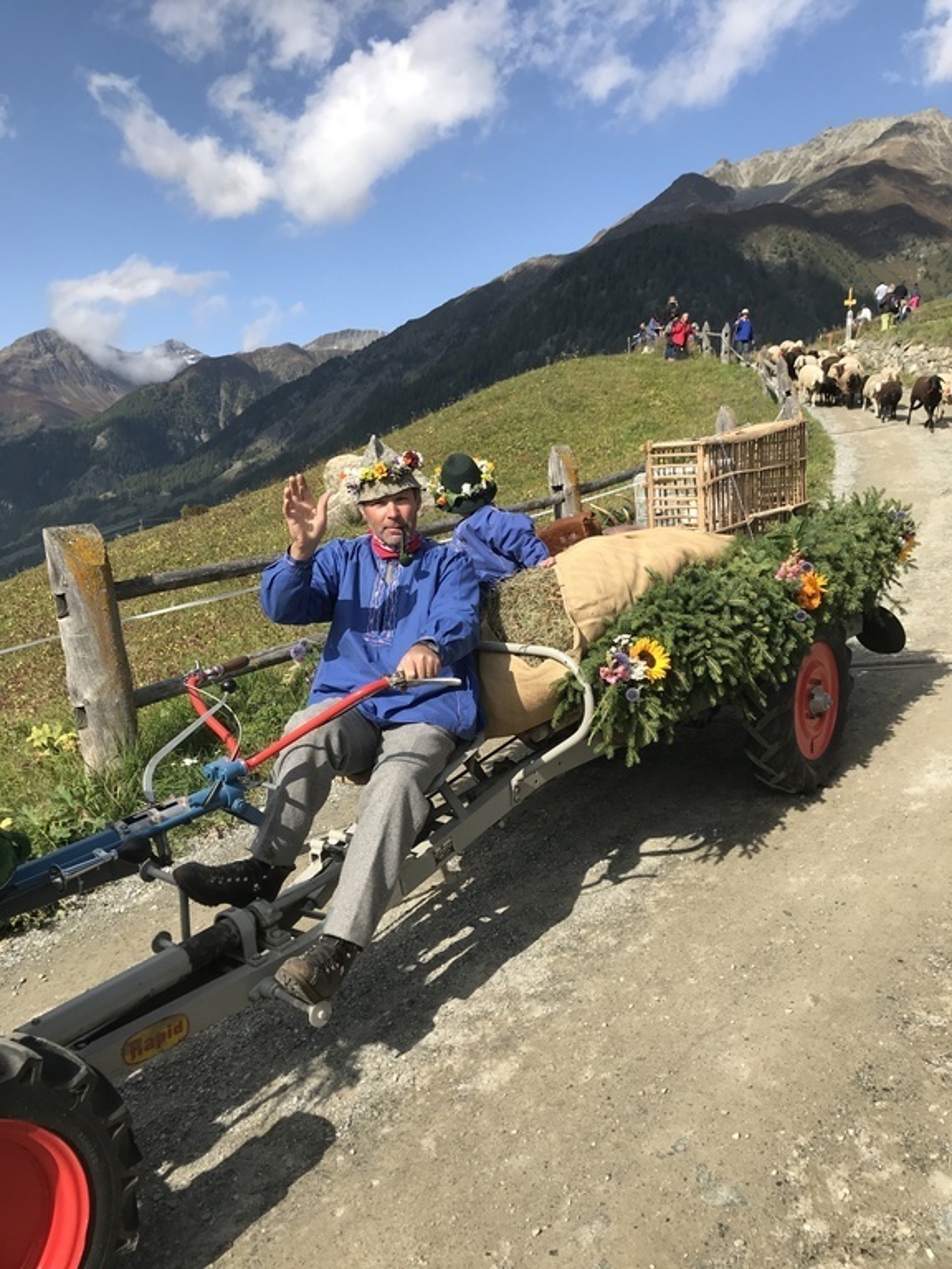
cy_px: 634
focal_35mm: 28
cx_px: 476
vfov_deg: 63.4
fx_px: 1027
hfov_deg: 49.7
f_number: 1.8
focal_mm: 3.99
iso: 20
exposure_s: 1/2083
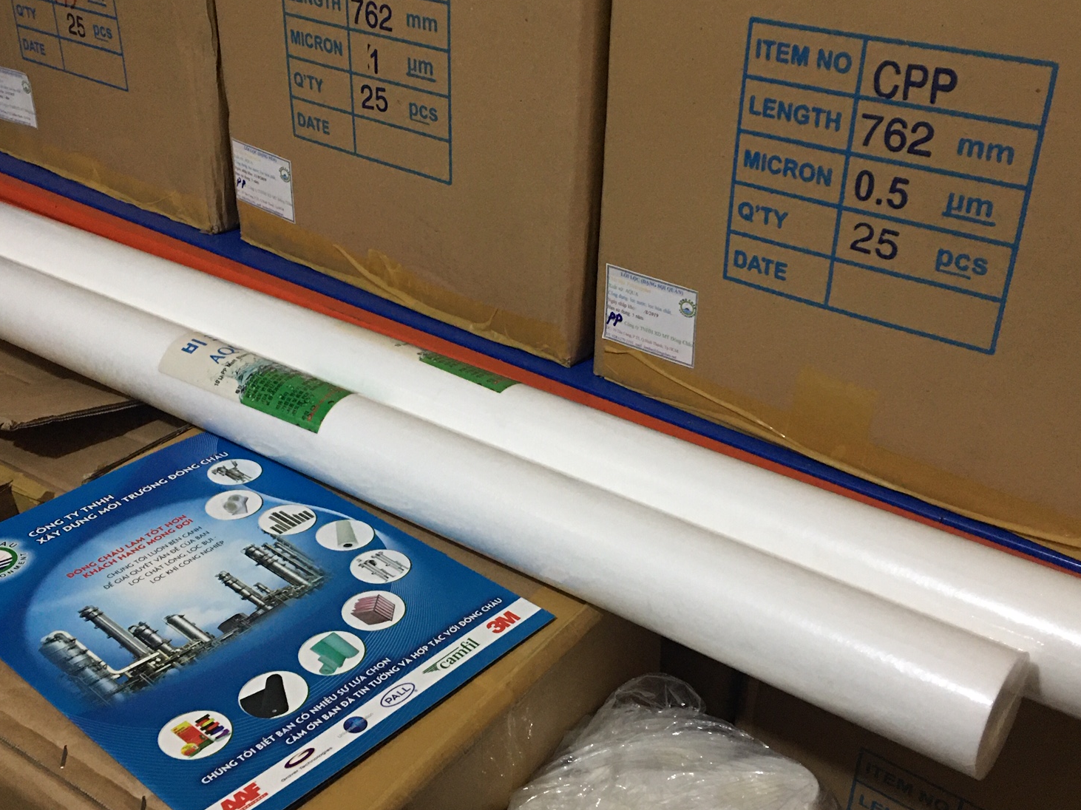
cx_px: 487
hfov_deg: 46.7
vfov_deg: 35.9
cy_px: 453
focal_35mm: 40
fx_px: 1249
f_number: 2.2
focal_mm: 4.15
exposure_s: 1/10
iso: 80
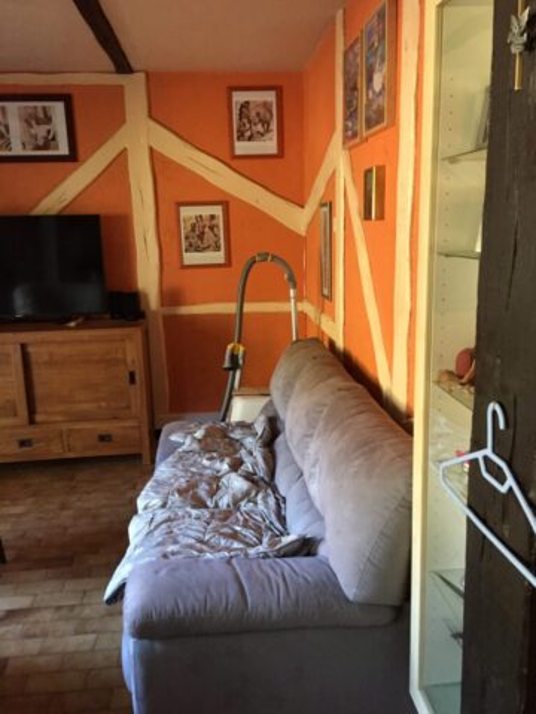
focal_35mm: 29
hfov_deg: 48.2
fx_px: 599
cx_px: 268
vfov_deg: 61.7
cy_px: 357
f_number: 2.2
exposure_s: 1/20
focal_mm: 4.15
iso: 250
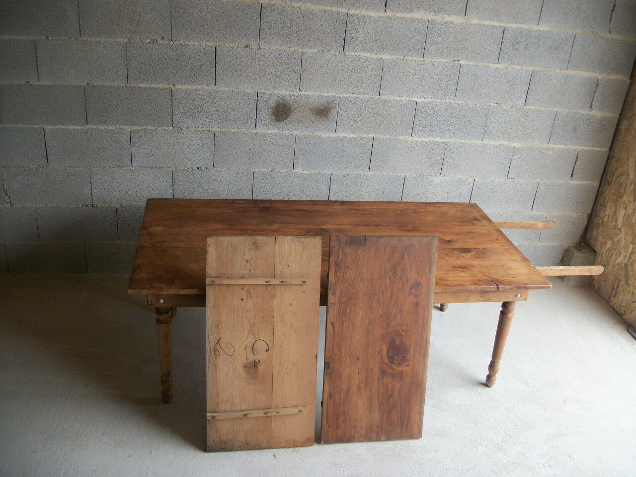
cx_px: 318
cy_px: 238
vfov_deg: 44.2
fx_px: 588
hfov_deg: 56.8
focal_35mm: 32
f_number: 2.9
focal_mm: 5.7
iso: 80
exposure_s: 1/80
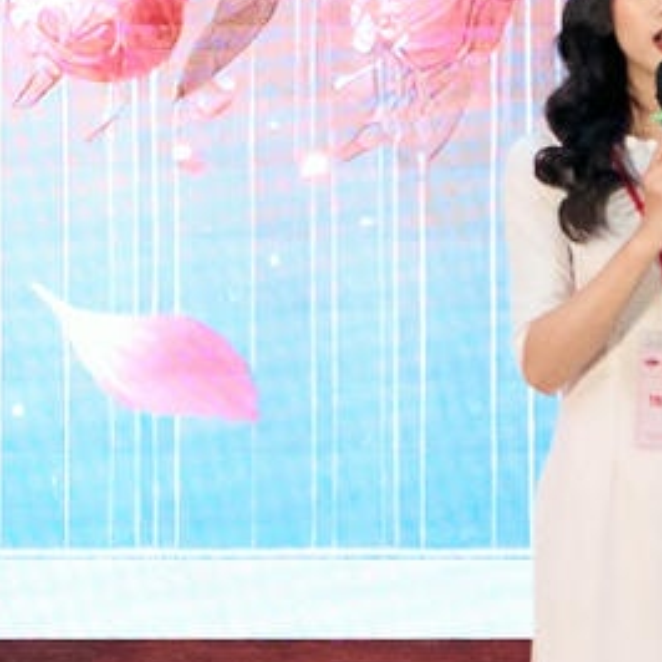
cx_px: -1058
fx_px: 14280
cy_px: -352
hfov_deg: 2.6
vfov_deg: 2.6
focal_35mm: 660
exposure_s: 1/250
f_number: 2.8
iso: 2000
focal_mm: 55
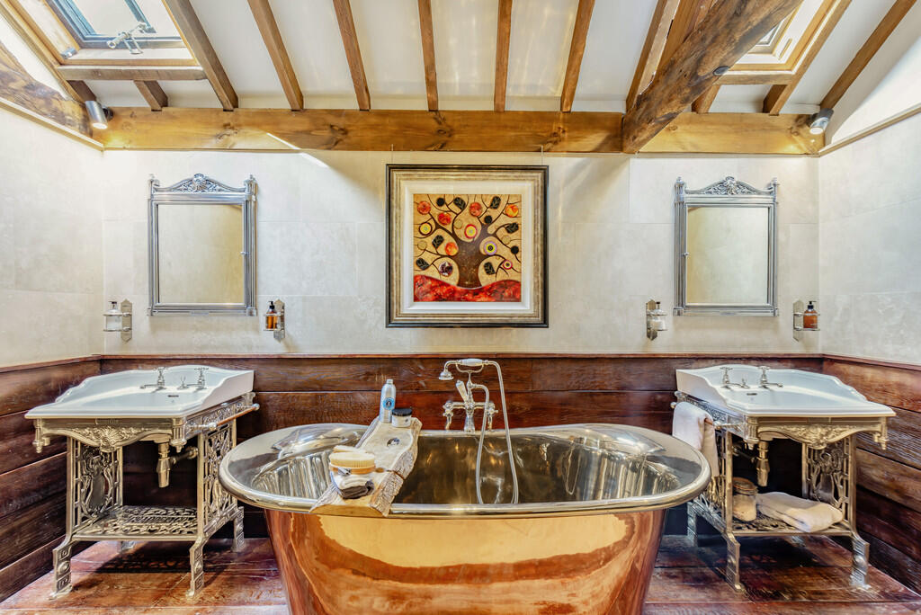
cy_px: 308
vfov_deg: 81.3
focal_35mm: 14
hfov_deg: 104.2
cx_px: 460
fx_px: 358
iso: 100
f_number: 8
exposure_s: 1
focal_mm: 14
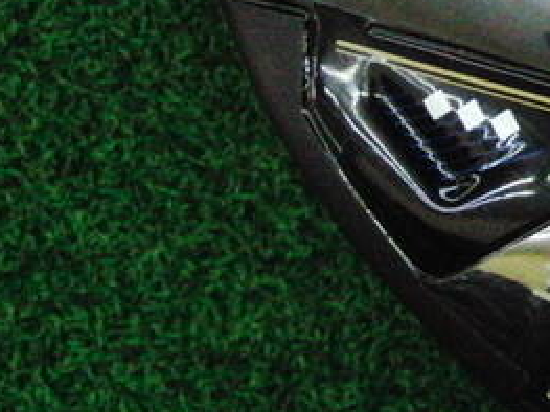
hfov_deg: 20.6
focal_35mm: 90
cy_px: -31
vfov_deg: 16.0
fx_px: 1429
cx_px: 623
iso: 3200
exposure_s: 1/640
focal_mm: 6.42
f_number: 3.6
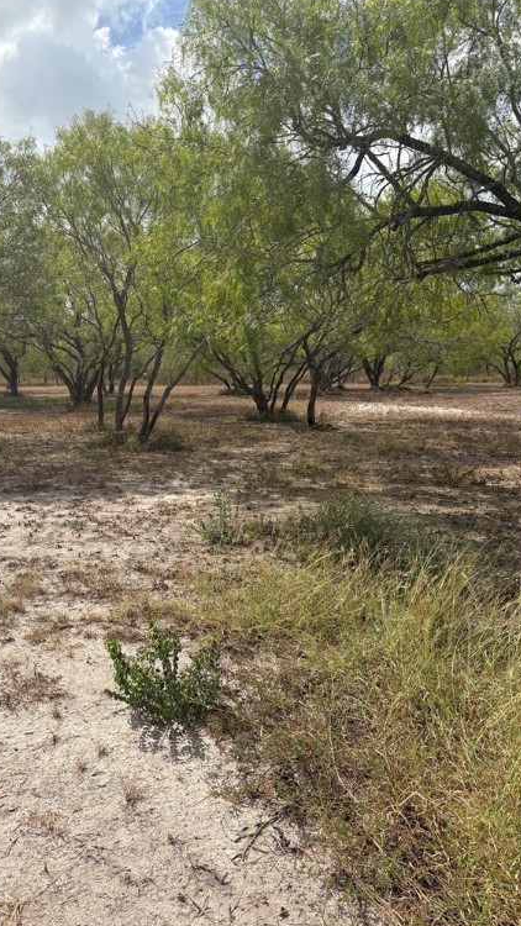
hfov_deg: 40.0
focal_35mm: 29
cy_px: 462
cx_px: 201
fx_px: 712
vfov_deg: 66.1
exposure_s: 1/4950
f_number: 1.6
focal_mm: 5.96
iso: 50
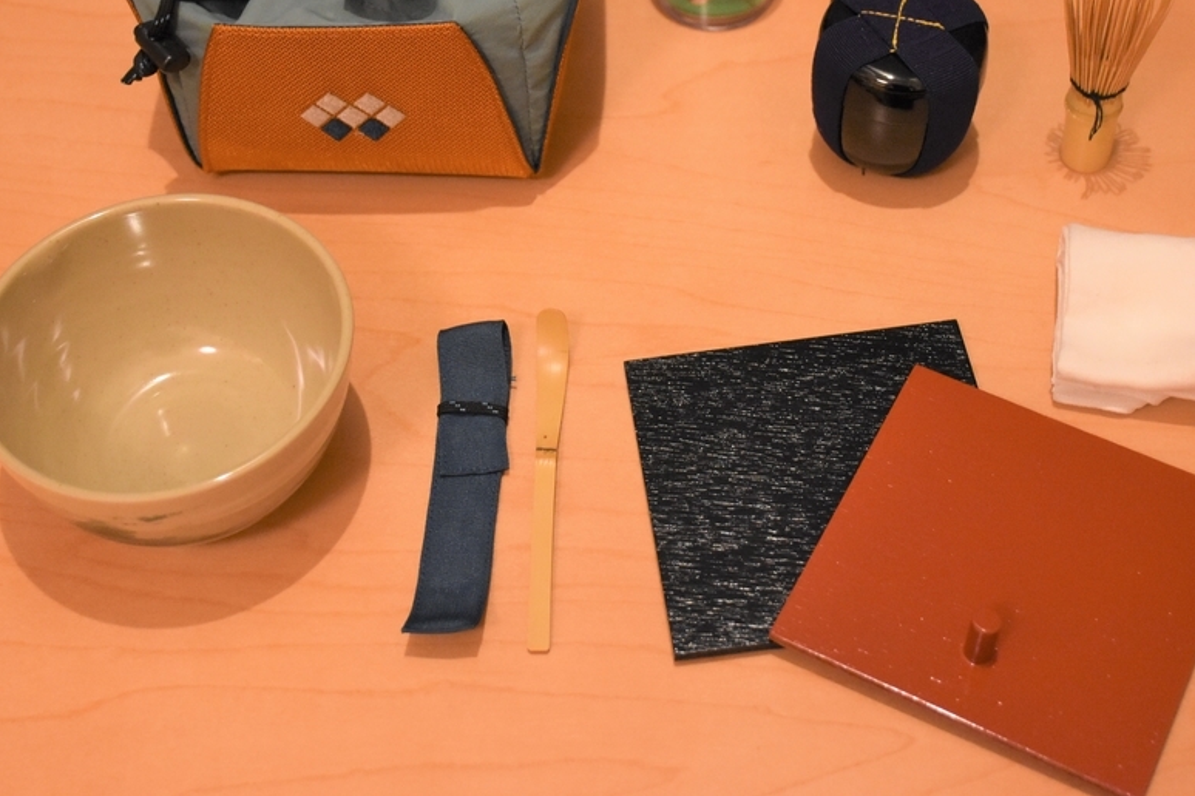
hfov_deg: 32.0
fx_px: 2084
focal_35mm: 63
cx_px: 571
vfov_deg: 21.5
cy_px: 222
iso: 2800
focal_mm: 27
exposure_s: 1/60
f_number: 4
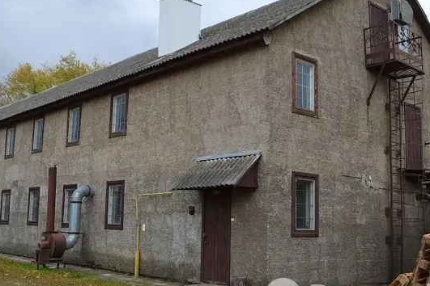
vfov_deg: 30.5
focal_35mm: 44
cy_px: 134
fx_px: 526
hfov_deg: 44.4
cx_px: 187
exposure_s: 1/160
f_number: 6.3
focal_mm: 22
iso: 100
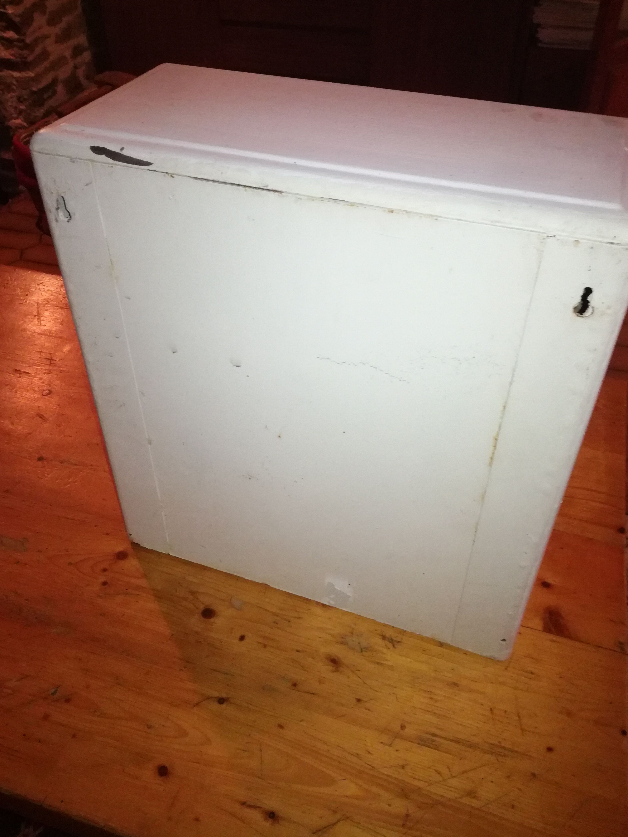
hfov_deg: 49.7
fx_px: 677
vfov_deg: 63.4
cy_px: 406
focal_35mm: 28
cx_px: 321
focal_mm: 3.79
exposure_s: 1/25
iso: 500
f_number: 2
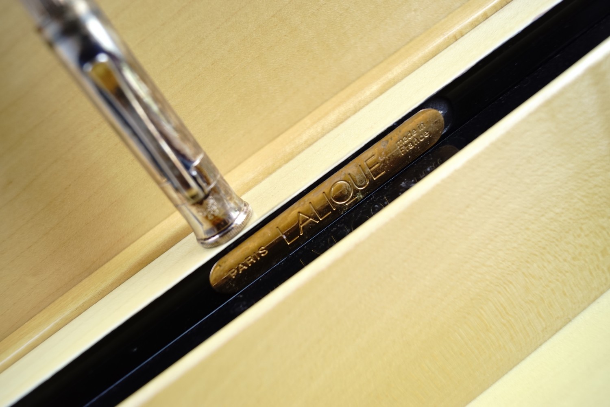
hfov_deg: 57.2
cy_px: 204
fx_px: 559
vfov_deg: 40.0
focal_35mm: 33
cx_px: 305
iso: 640
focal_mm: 22
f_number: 4
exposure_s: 1/60
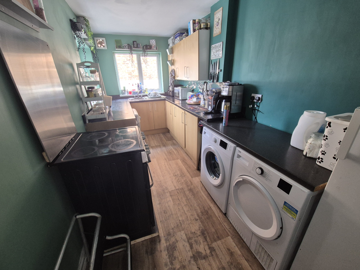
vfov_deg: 89.9
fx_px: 135
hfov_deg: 106.2
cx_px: 180
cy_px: 135
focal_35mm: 13
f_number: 2.2
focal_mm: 2.2
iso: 400
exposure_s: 1/50
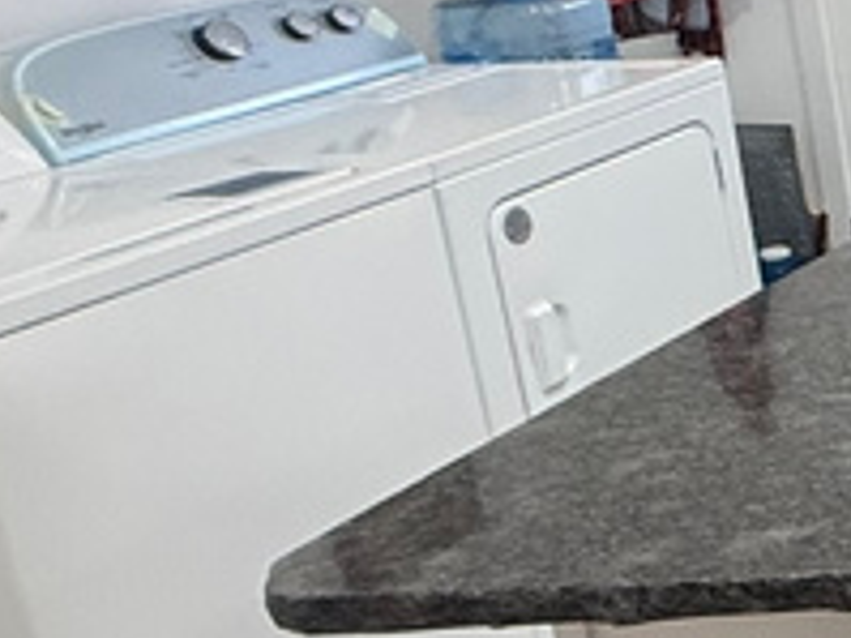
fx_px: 1769
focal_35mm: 72
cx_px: 1933
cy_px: 124
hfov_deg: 16.1
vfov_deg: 20.2
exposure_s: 1/120
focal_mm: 2.22
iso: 200
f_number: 2.2
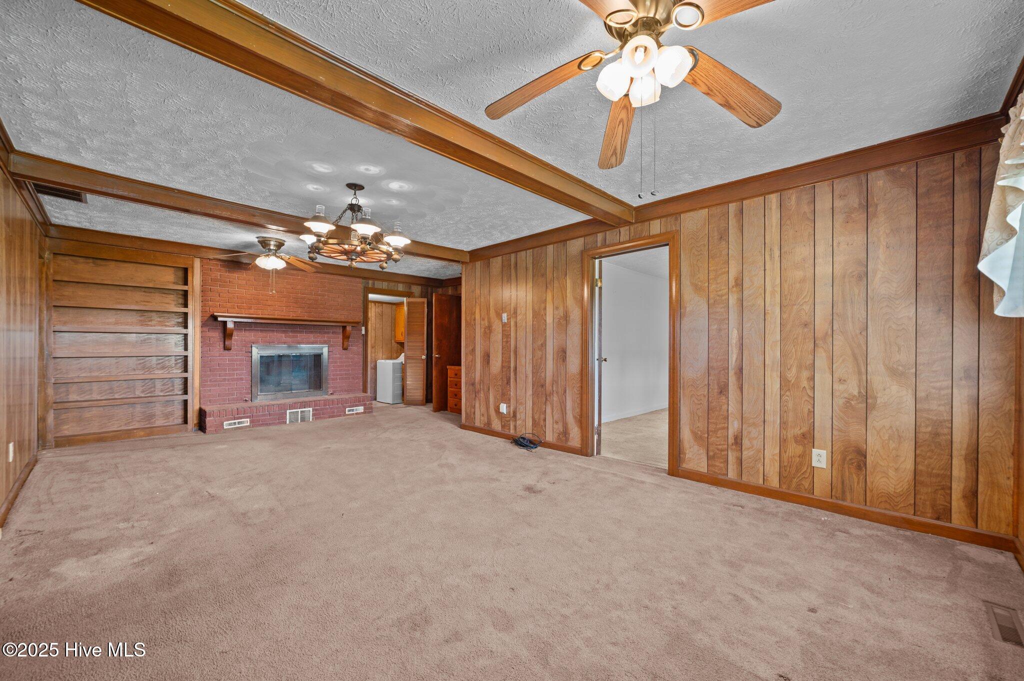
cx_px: 512
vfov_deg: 81.1
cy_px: 340
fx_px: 398
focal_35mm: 14
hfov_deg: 104.3
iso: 250
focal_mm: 14
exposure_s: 1
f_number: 8
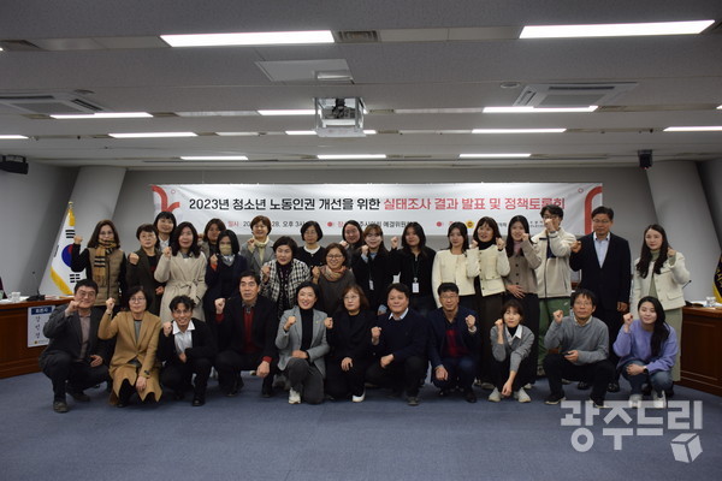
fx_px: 662
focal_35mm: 33
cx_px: 361
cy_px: 240
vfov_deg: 40.0
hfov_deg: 57.2
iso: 400
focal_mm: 22
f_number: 4
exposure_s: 1/60
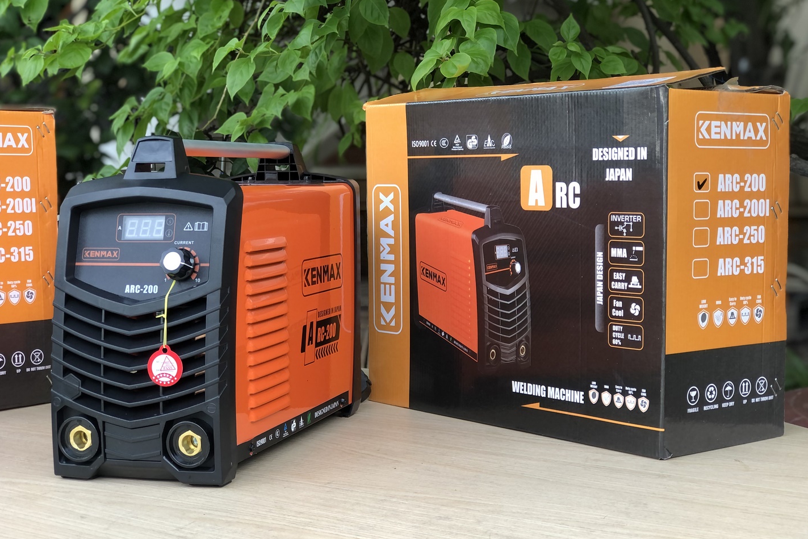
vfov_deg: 22.6
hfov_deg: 33.4
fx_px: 1347
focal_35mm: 60
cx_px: 405
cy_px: 294
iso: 25
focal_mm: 6.6
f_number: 2.8
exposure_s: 1/60
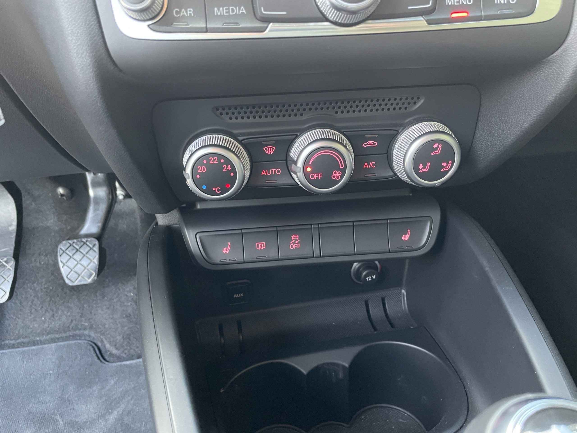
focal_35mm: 26
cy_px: 216
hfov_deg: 67.3
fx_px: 433
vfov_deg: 53.1
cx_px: 288
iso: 640
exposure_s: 1/30
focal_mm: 4.2
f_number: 1.6
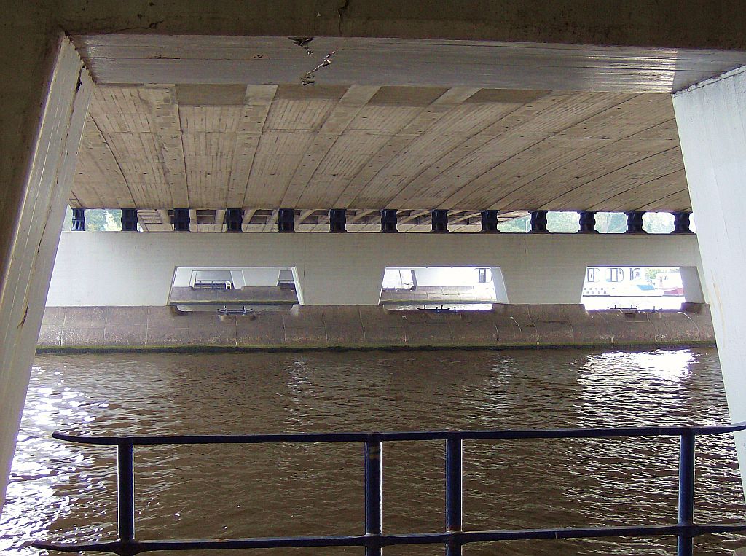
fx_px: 1204
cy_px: 278
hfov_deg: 34.4
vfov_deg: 26.0
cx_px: 373
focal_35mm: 56
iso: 149
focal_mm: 9.3
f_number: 3.4
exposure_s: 1/88
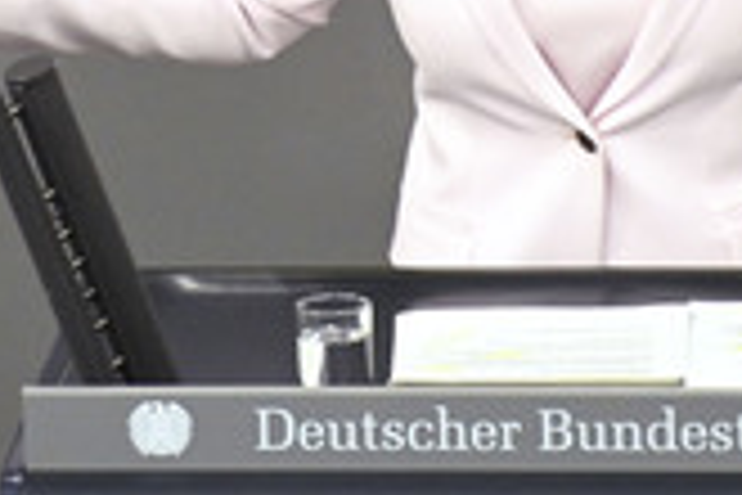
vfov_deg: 1.0
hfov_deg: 1.5
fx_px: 28091
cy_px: -50
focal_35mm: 1363
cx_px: 528
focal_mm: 500
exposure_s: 1/400
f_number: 5.6
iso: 8000
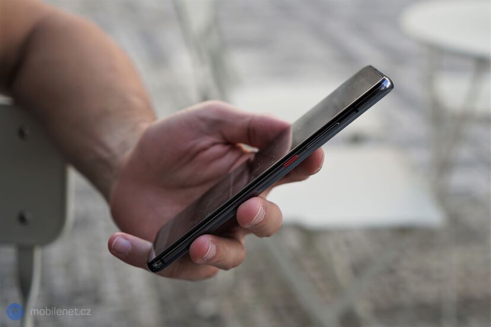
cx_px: 246
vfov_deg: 26.5
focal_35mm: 51
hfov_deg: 38.9
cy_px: 164
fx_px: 696
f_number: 4
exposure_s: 1/200
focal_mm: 51
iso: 160
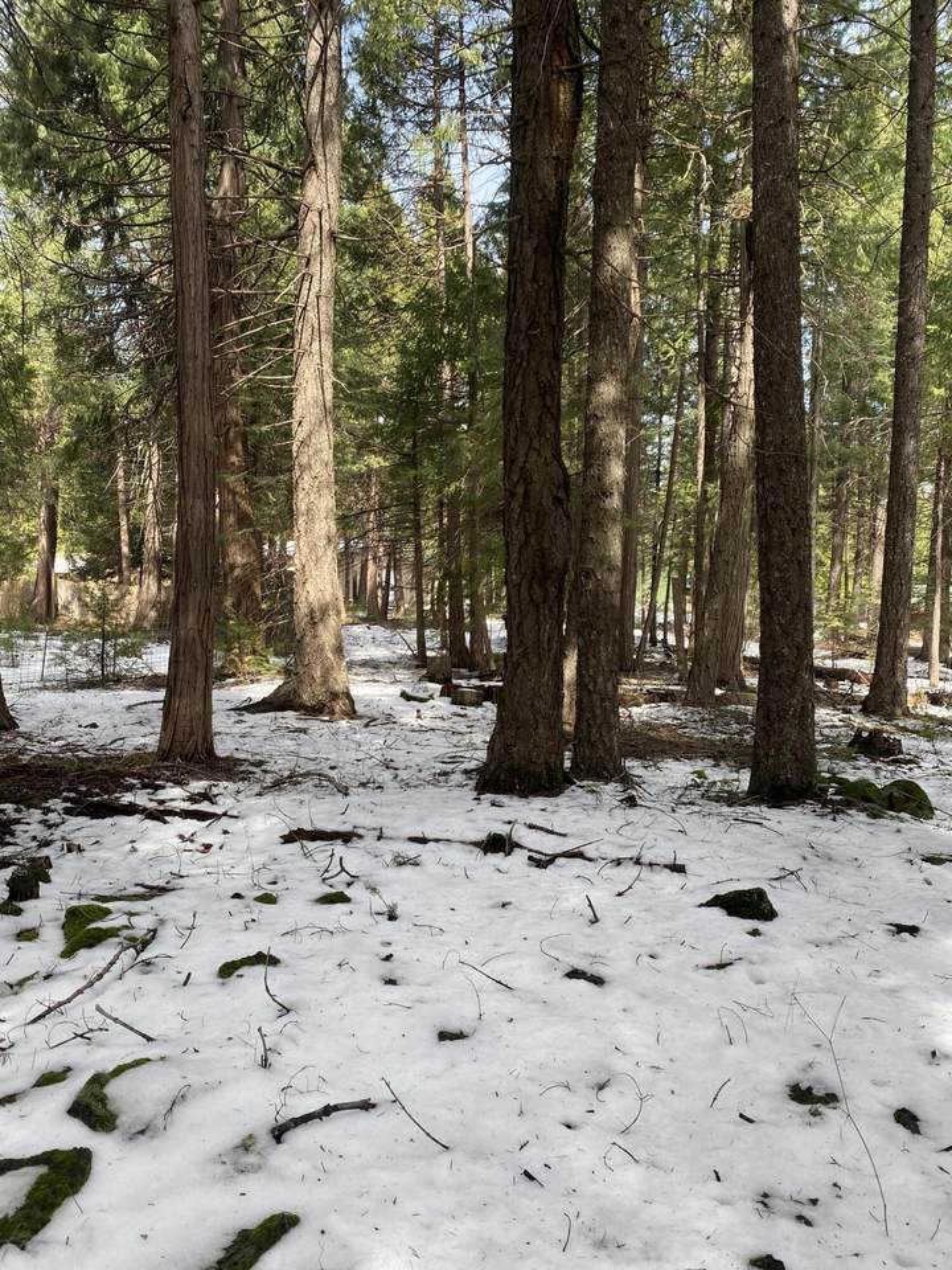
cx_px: 476
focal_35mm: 26
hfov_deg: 53.1
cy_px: 635
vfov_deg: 67.3
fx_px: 953
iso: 32
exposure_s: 1/292
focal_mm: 4.25
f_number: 1.8
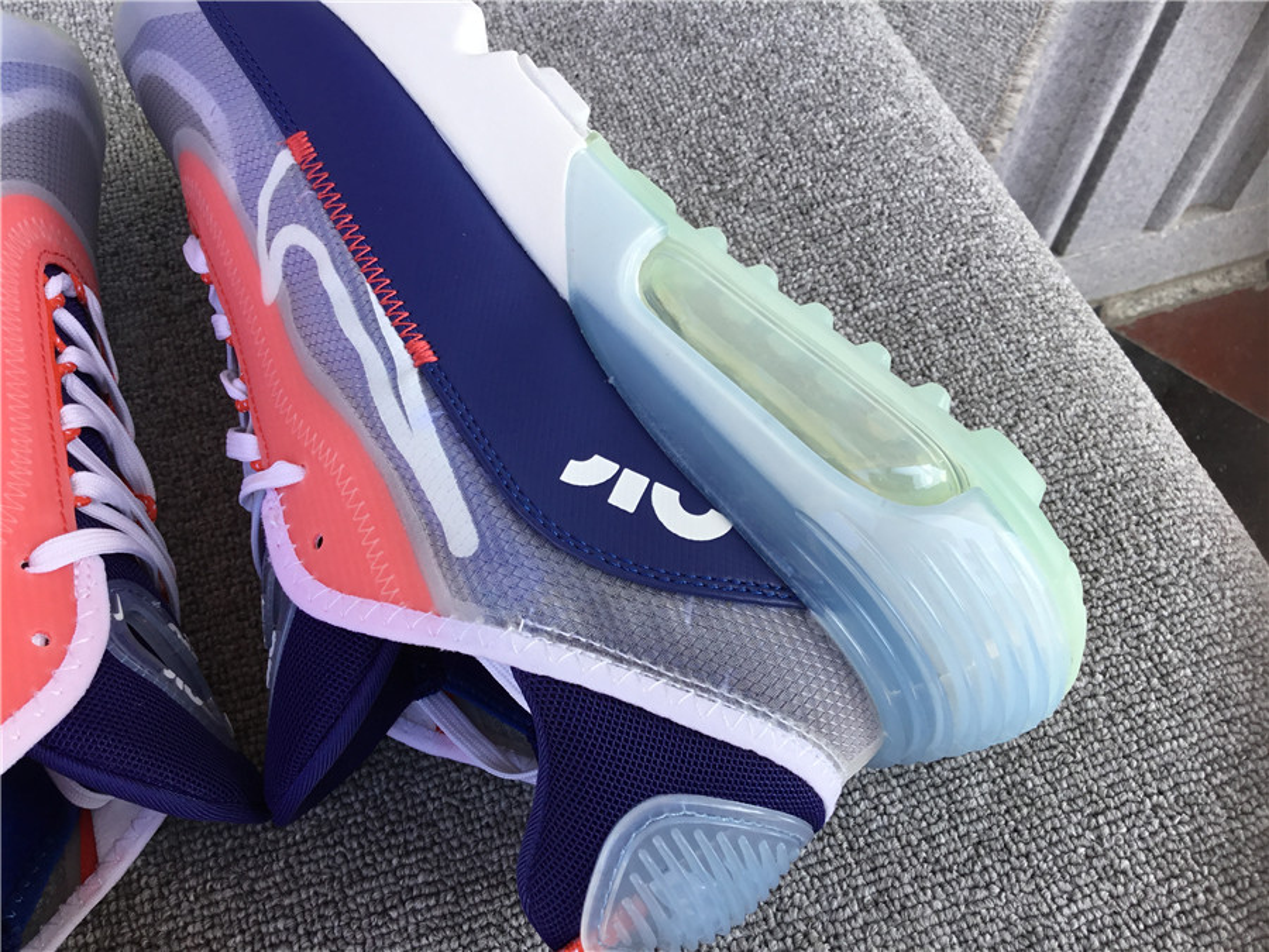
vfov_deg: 45.4
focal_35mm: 31
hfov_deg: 58.4
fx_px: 1136
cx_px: 634
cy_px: 476
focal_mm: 3.3
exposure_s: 1/176
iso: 25
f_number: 2.4
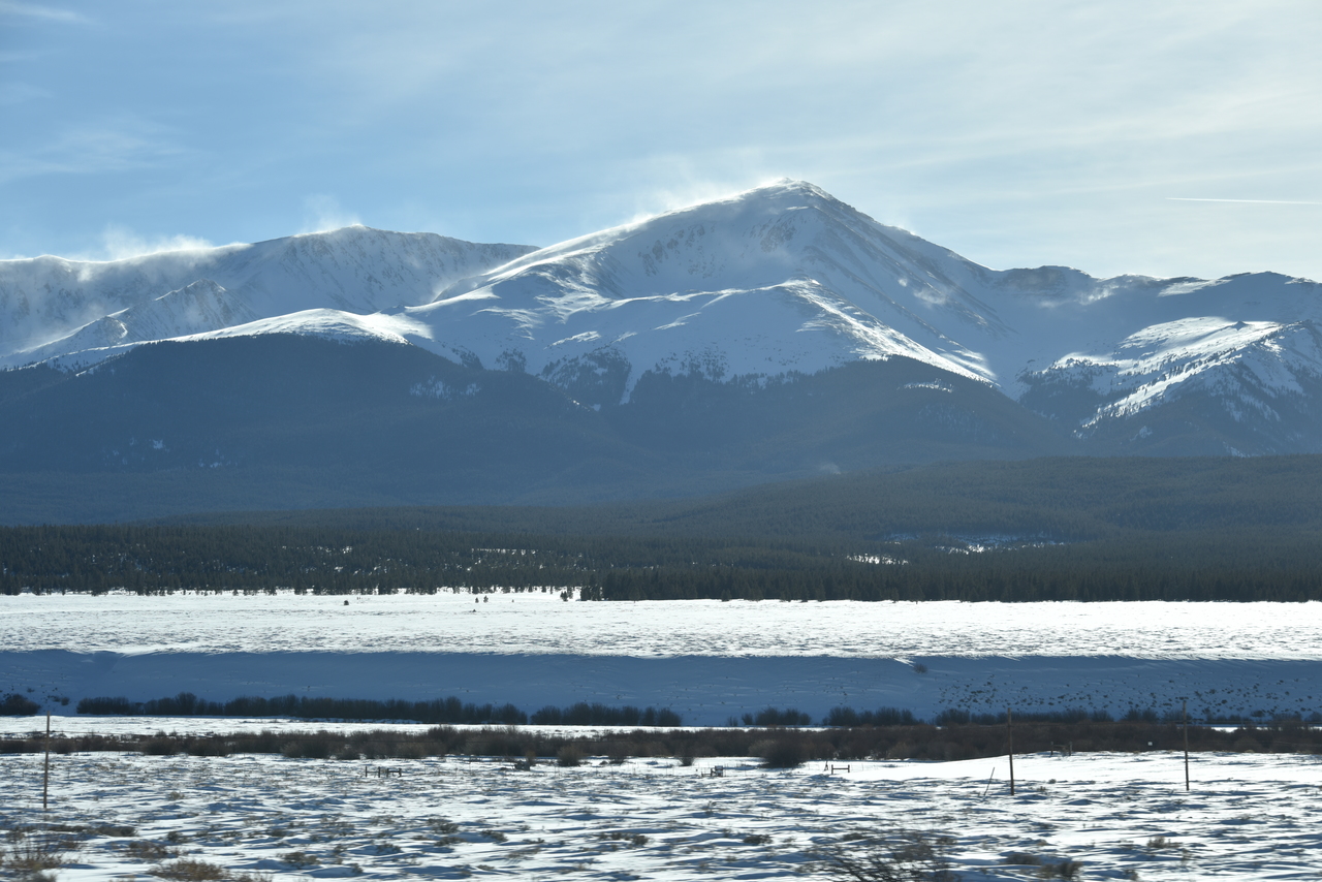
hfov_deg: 20.4
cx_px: 661
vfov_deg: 13.7
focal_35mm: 100
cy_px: 441
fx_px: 3673
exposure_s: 1/400
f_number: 10
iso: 100
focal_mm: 100
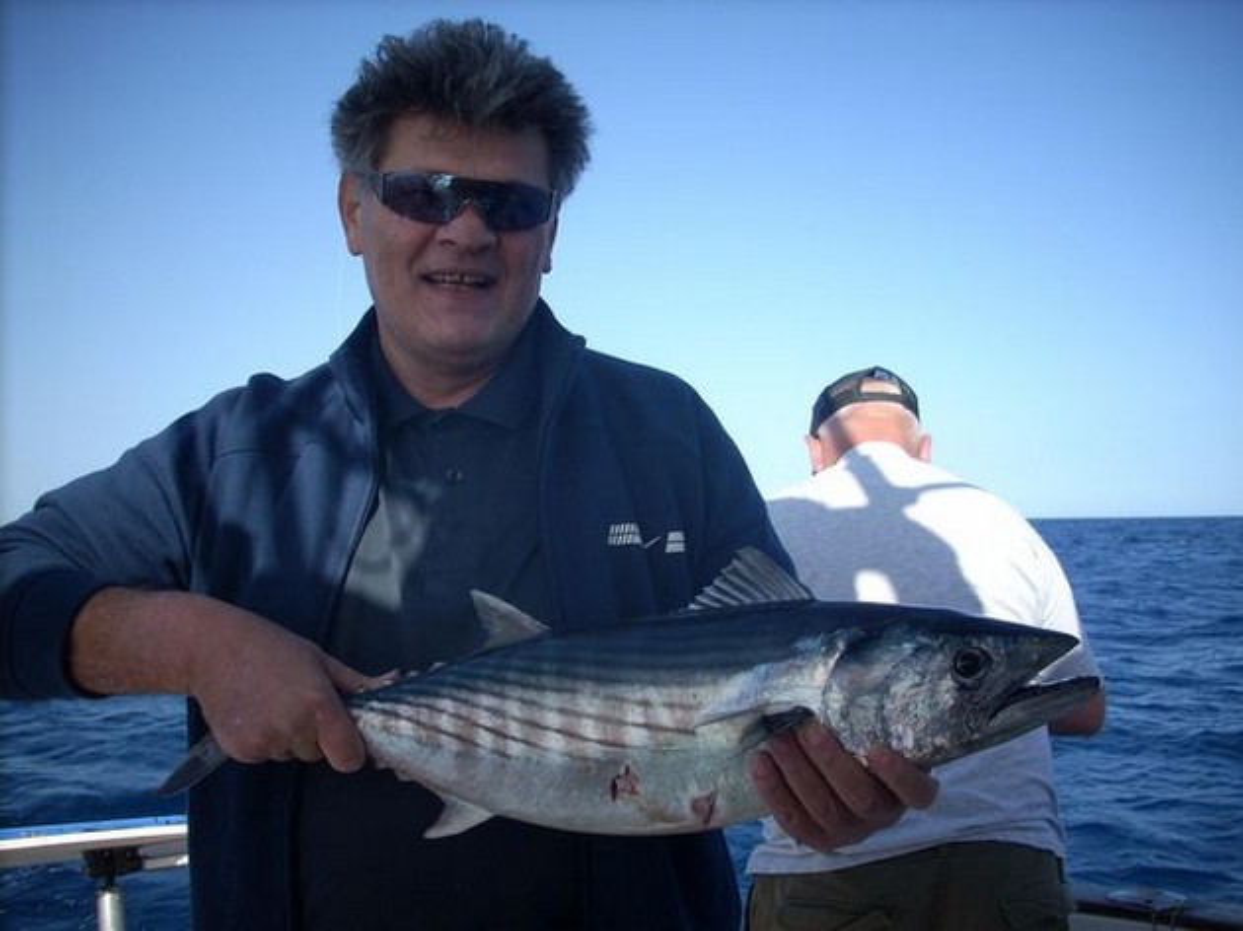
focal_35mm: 37
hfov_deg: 50.2
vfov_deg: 38.6
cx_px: 622
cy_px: 466
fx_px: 1328
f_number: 5.6
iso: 64
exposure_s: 1/193
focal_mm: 6.2
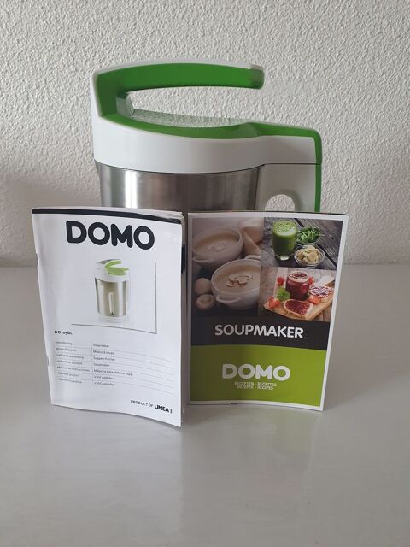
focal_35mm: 26
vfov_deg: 67.3
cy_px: 274
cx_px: 205
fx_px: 411
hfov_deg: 53.1
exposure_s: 1/120
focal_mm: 4.32
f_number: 2.4
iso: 250
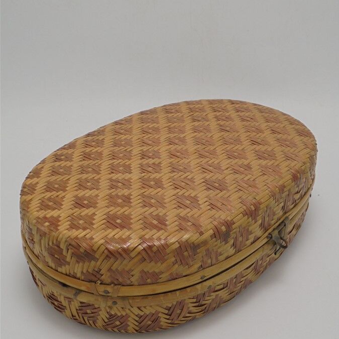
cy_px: 199
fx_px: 499
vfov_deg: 37.4
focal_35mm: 45
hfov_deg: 37.6
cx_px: 170
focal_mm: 6.9
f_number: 4.2
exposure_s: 1/40
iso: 100
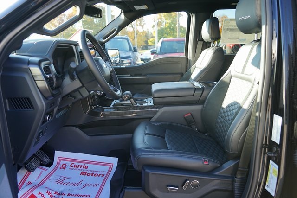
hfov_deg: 65.5
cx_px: 148
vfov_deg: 46.4
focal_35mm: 28
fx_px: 231
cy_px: 99
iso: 100
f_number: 4.5
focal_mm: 28
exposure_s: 1/60
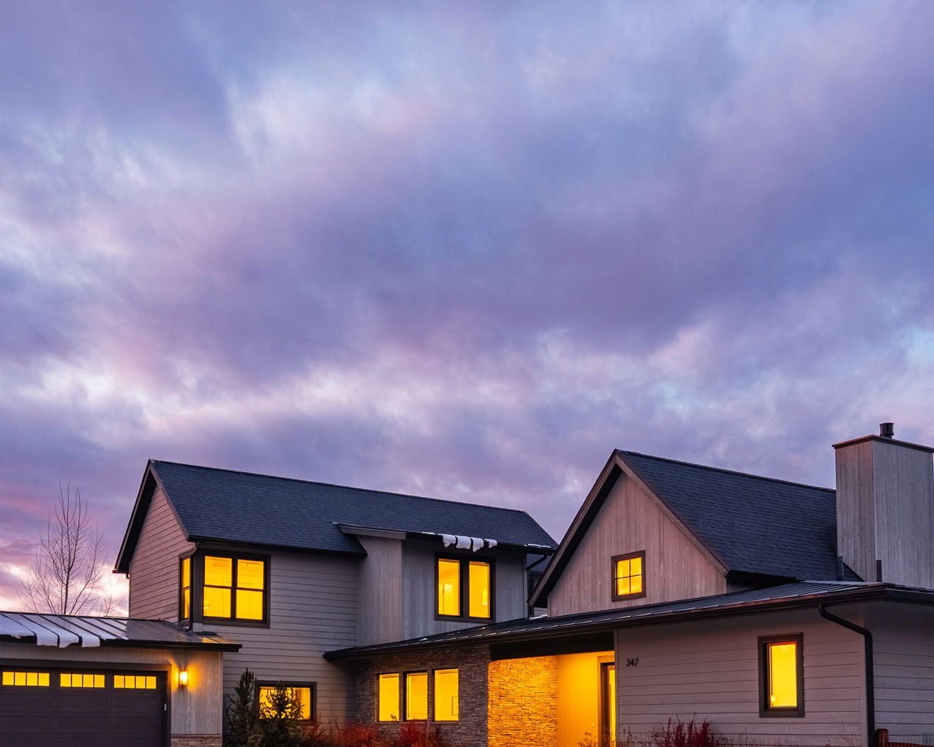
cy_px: 504
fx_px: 995
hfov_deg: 49.9
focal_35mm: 36
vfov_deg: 40.6
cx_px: 356
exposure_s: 1/40
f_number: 8
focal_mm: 18.5
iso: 400
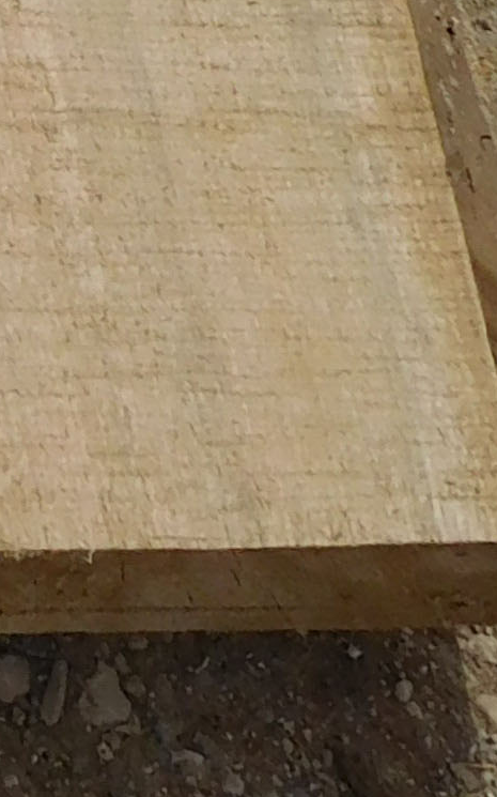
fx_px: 3558
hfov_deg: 7.1
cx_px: -987
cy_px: -1168
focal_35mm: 164
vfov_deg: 10.7
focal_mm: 4.5
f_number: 6.8
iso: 125
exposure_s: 1/1250
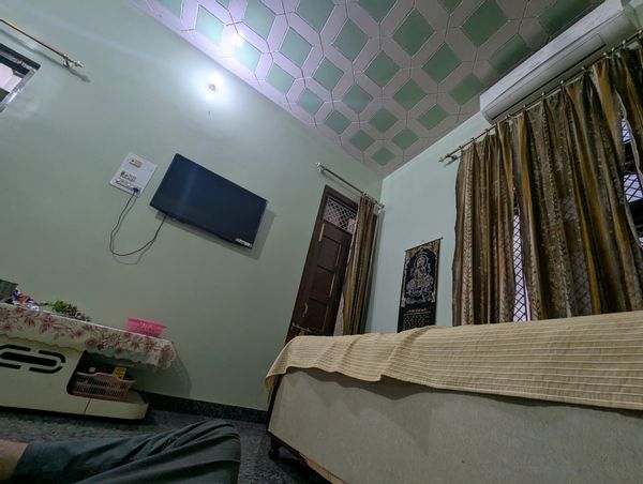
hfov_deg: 94.4
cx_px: 322
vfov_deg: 78.3
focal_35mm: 16
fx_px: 298
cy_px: 242
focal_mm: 2.35
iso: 150
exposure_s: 1/25
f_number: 2.2
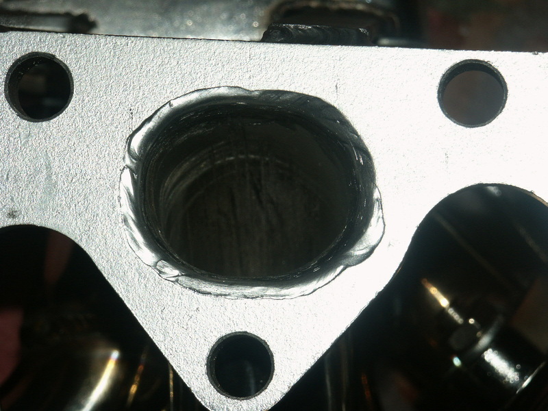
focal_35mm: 200
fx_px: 3166
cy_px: 206
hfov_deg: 9.9
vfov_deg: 7.4
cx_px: 274
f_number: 6.7
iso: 100
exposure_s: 1/180
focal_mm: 50.69
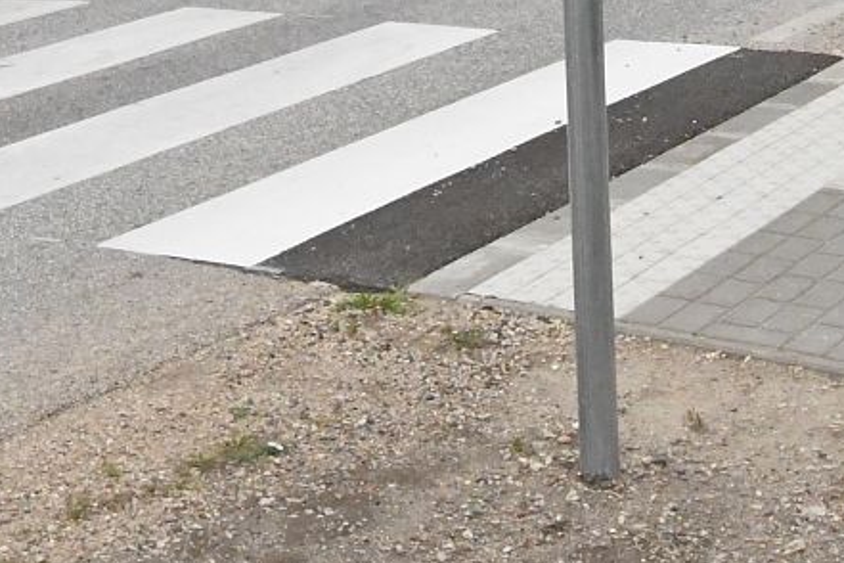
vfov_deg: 12.8
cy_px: -424
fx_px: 2297
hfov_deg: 20.8
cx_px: 410
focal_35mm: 98
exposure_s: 1/1250
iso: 5000
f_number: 18
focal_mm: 18
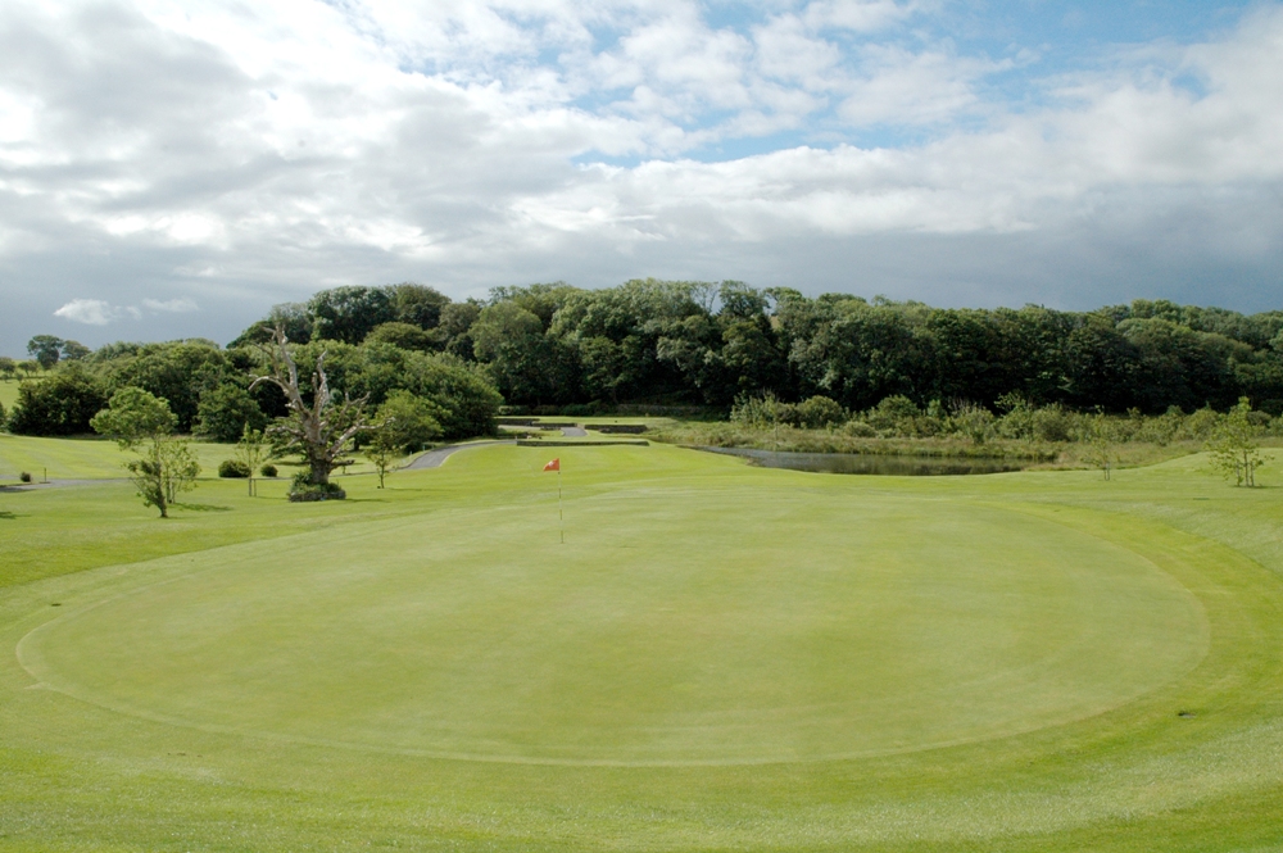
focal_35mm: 33
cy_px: 426
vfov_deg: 39.9
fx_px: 1175
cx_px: 642
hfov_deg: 57.3
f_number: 13
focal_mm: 22
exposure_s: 1/640
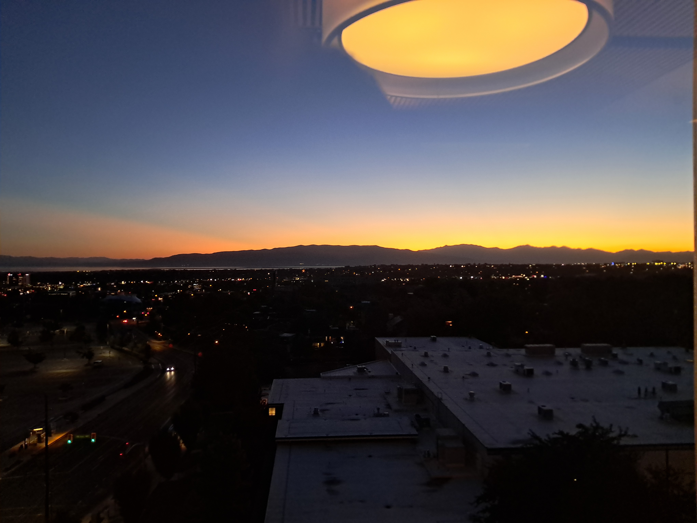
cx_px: 348
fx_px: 544
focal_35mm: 27
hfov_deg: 65.3
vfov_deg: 51.4
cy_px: 262
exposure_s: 1/60
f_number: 1.8
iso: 640
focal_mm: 4
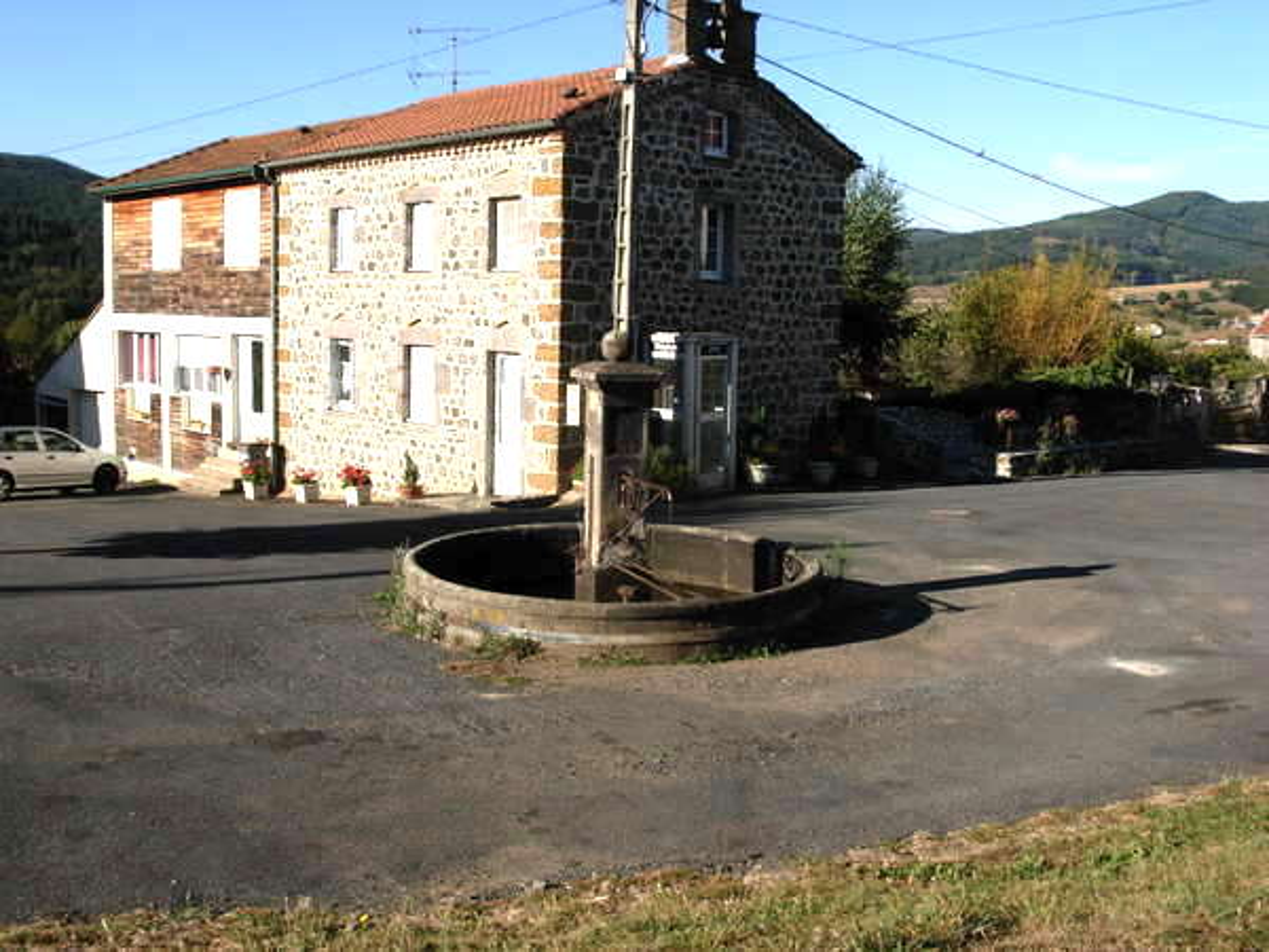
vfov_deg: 37.7
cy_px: 476
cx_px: 634
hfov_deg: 49.0
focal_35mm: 38
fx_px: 1393
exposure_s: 1/645
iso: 79
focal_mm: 6.3
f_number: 4.9
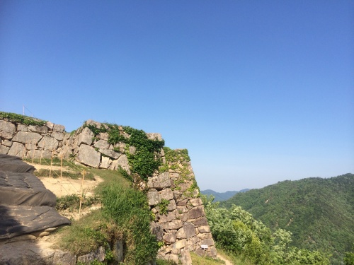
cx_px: 177
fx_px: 307
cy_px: 132
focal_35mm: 30
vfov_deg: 46.8
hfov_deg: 60.0
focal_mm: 4.12
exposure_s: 1/1580
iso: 32
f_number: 2.2
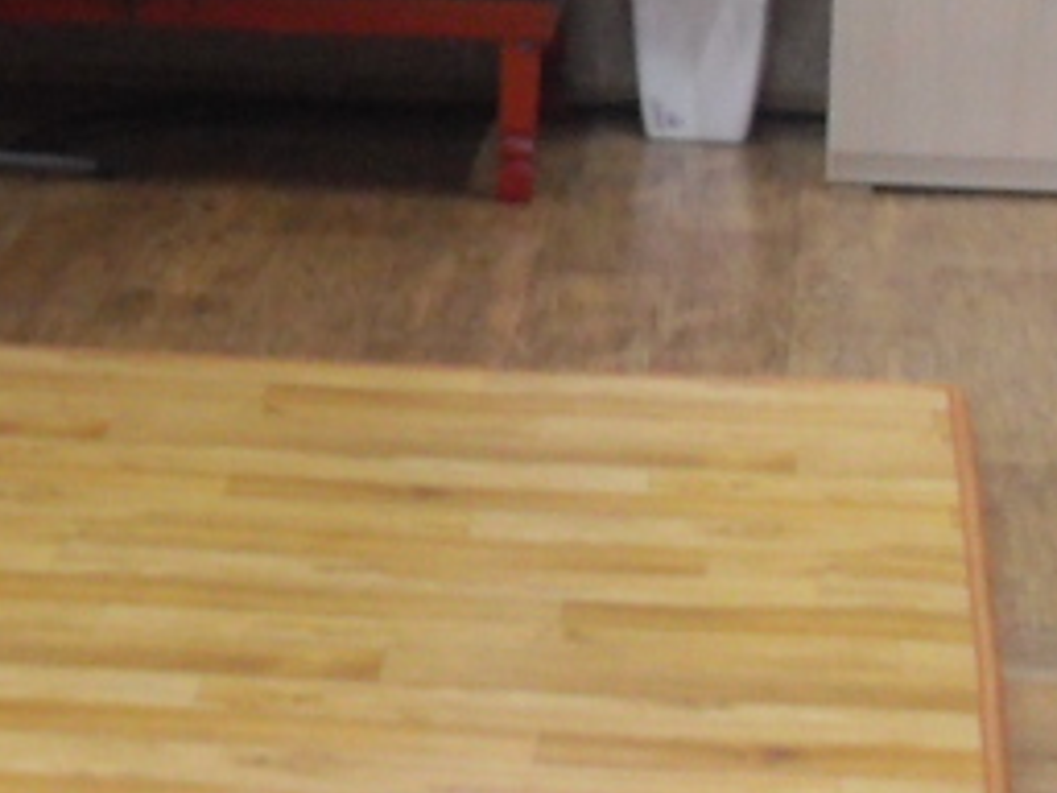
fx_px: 4519
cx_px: -202
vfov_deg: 10.0
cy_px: 285
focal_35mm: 148
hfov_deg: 13.0
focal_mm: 6.3
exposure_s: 1/20
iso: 200
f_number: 2.8
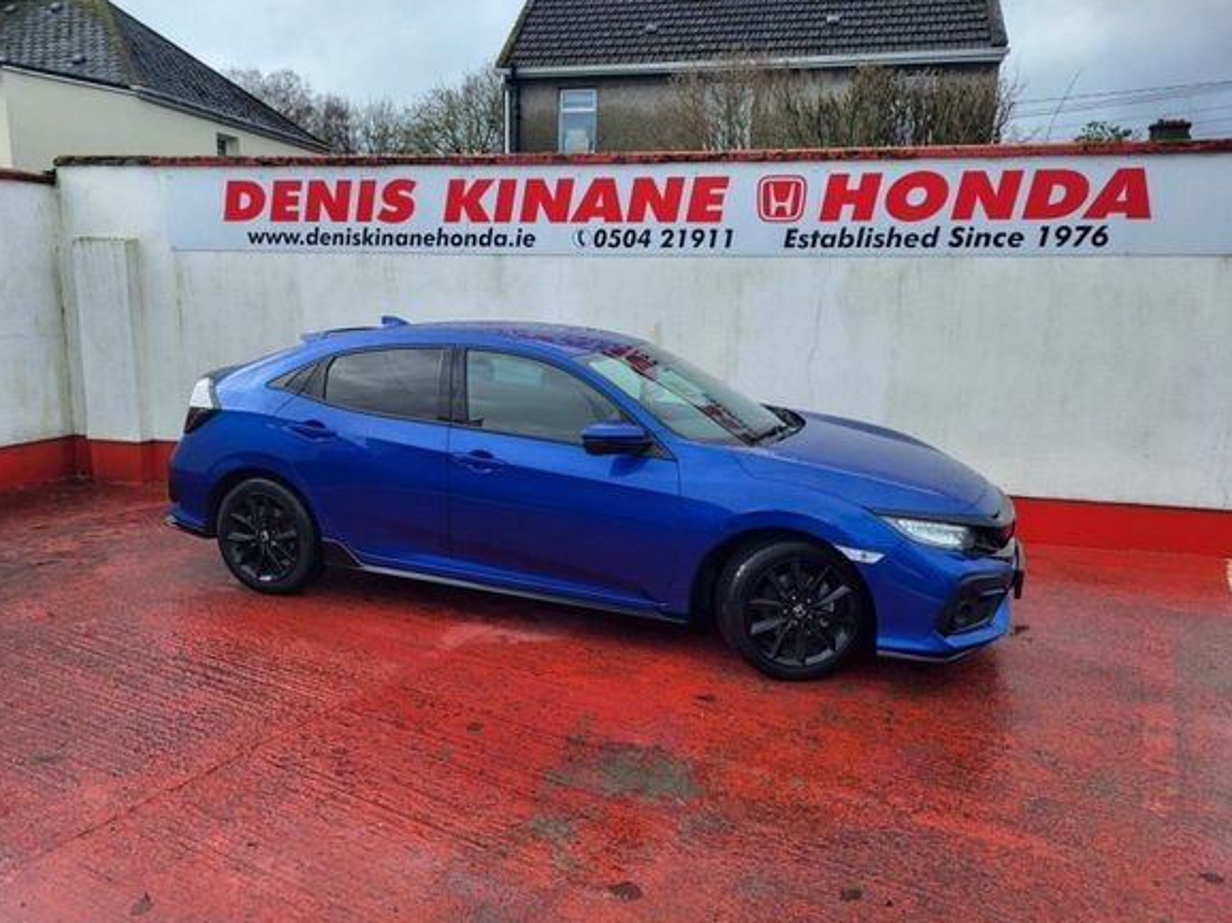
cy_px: 465
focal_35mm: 27
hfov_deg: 65.3
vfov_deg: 51.3
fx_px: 961
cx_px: 595
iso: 40
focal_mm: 5.4
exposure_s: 1/529
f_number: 1.8
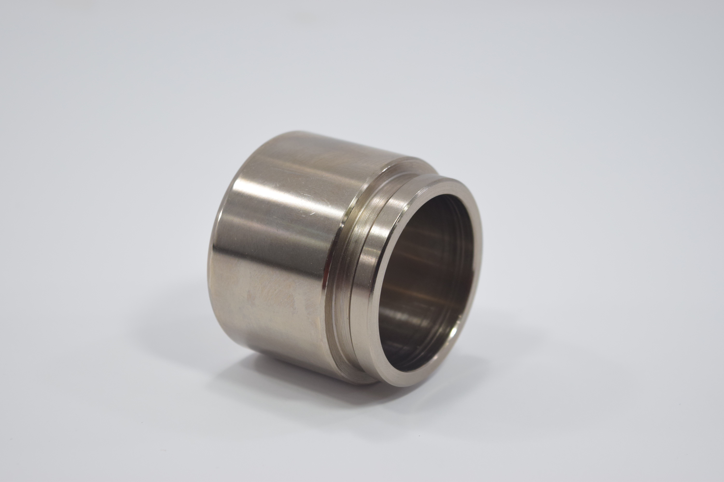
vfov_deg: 16.6
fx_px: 1659
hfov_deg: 24.6
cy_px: 241
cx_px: 362
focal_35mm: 82
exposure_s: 1/125
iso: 500
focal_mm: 55
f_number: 5.6
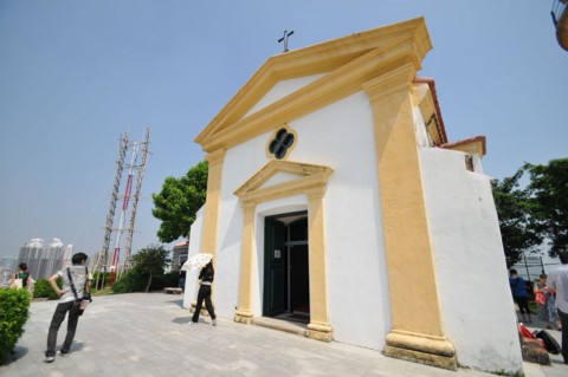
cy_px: 188
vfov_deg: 77.2
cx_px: 284
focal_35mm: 15
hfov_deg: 100.4
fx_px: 236
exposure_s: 1/1600
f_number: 4.5
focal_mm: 10
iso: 200
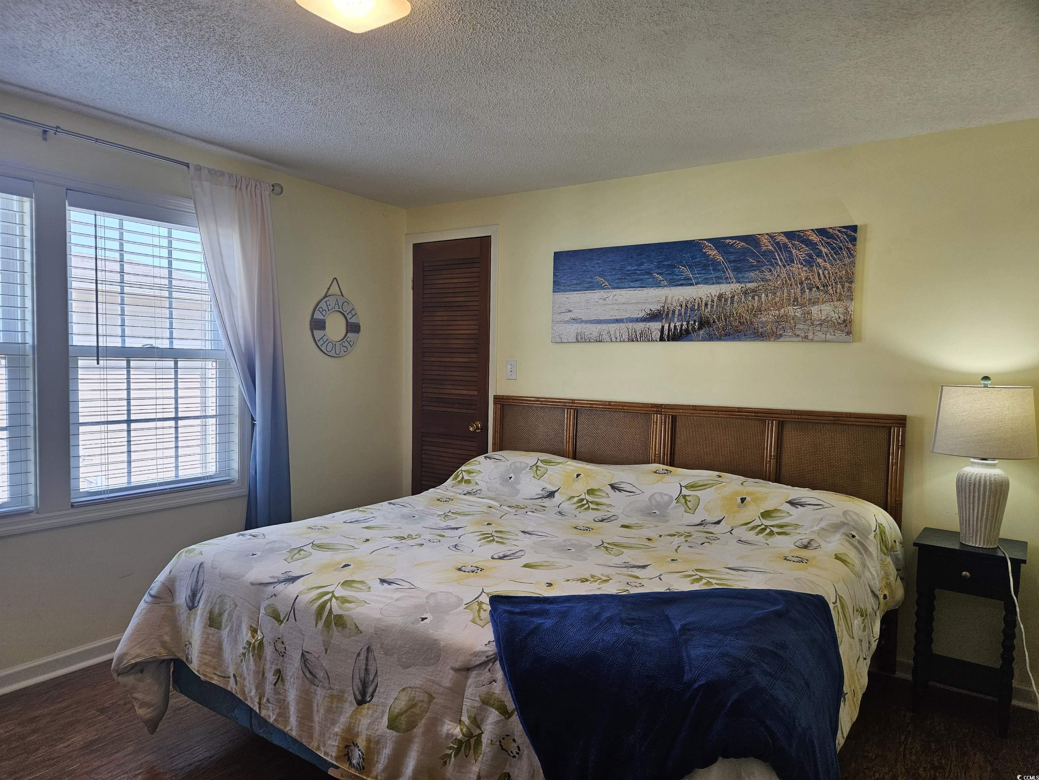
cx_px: 520
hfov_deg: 73.9
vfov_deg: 58.9
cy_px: 390
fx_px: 690
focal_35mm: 23
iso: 64
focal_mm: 5.4
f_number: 1.8
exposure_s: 1/120
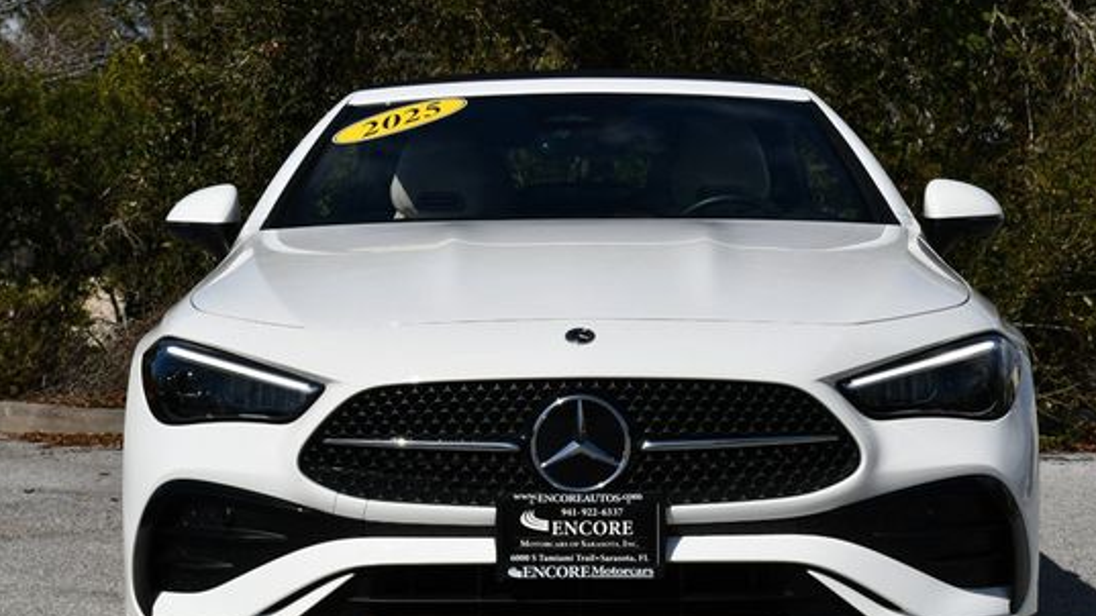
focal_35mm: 115
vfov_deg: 10.5
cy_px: 363
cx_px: 582
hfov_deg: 18.6
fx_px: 3342
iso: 100
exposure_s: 1/500
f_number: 11
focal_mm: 46
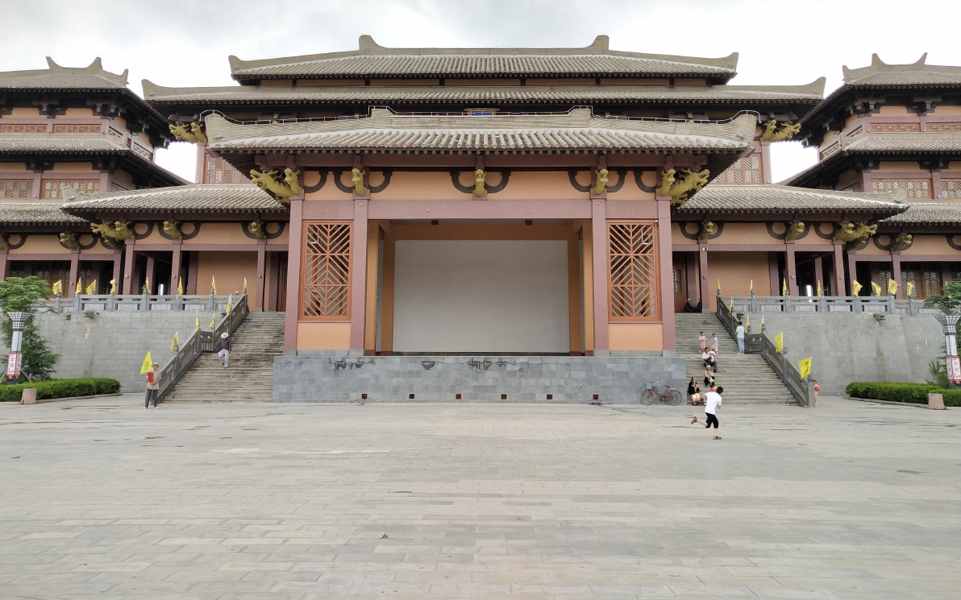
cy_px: 246
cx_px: 478
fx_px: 838
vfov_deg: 39.3
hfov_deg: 59.7
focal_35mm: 32
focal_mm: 3.95
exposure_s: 1/430
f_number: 1.8
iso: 133
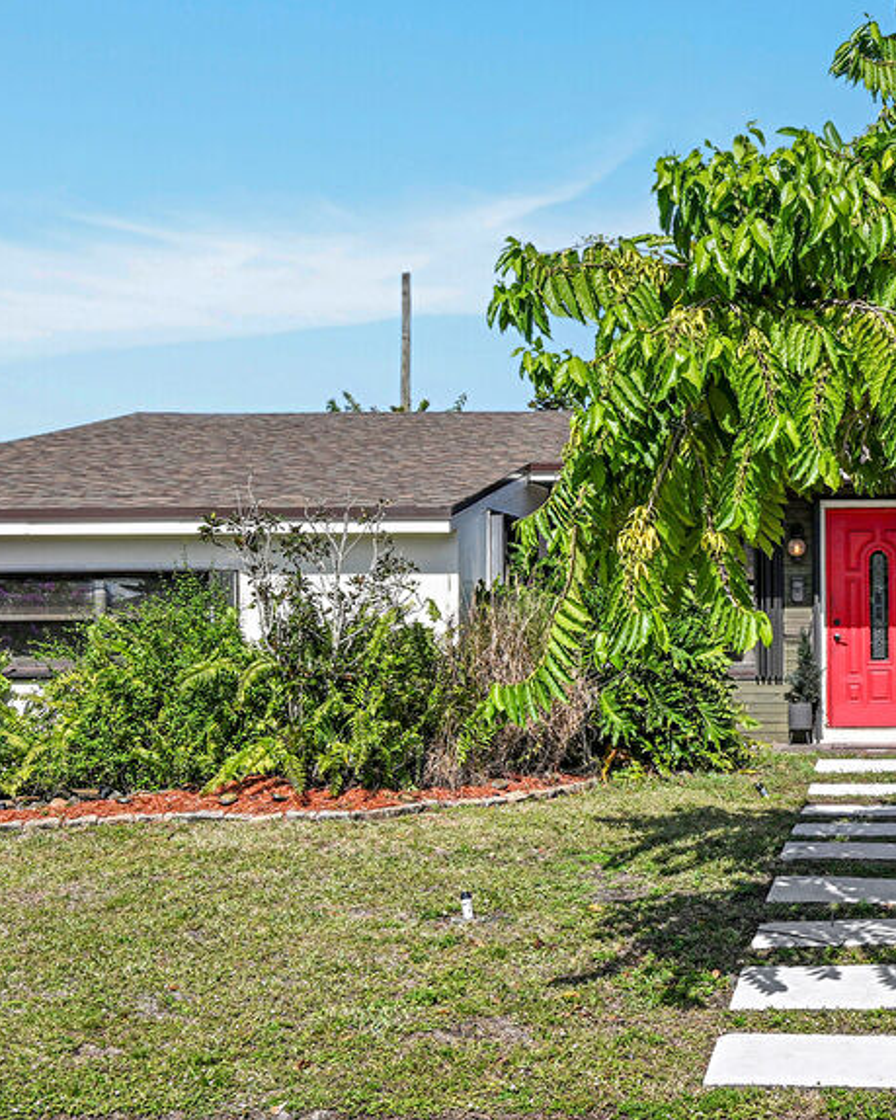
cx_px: 839
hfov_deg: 27.4
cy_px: 599
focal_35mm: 53
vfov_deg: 35.4
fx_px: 1757
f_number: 8
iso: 80
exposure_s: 1/400
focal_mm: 20
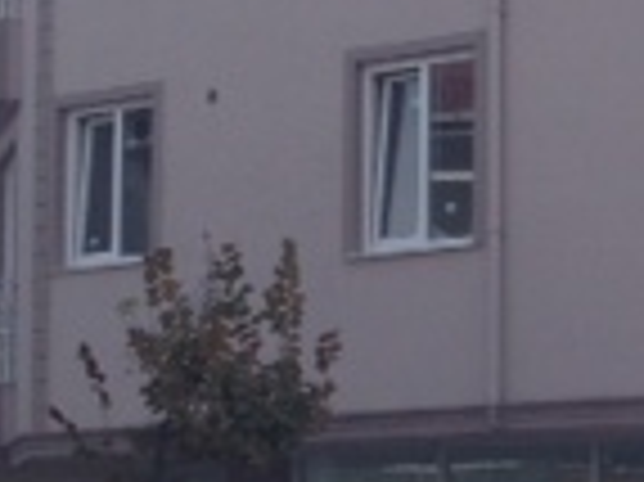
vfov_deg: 10.0
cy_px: 279
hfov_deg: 12.5
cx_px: 1040
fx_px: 2751
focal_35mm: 148
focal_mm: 4.12
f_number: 2.4
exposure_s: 1/985
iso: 50
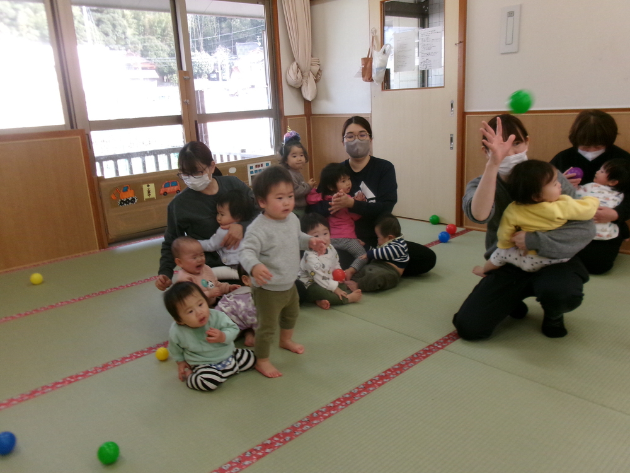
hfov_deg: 63.4
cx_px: 315
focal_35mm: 28
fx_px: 510
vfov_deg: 49.7
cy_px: 236
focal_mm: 5.1
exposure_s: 1/125
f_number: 3.9
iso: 367
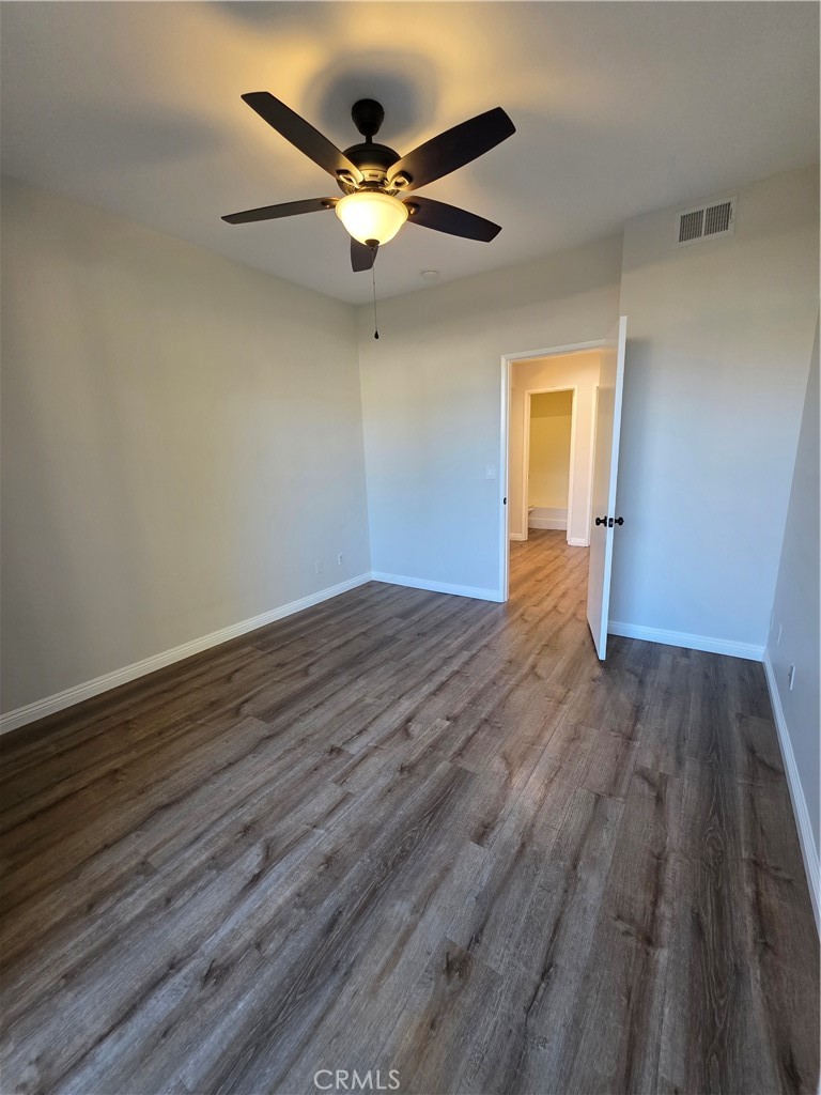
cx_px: 410
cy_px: 548
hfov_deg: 89.9
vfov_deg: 106.2
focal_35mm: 13
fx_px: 411
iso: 250
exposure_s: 1/120
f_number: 1.9
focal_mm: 2.2
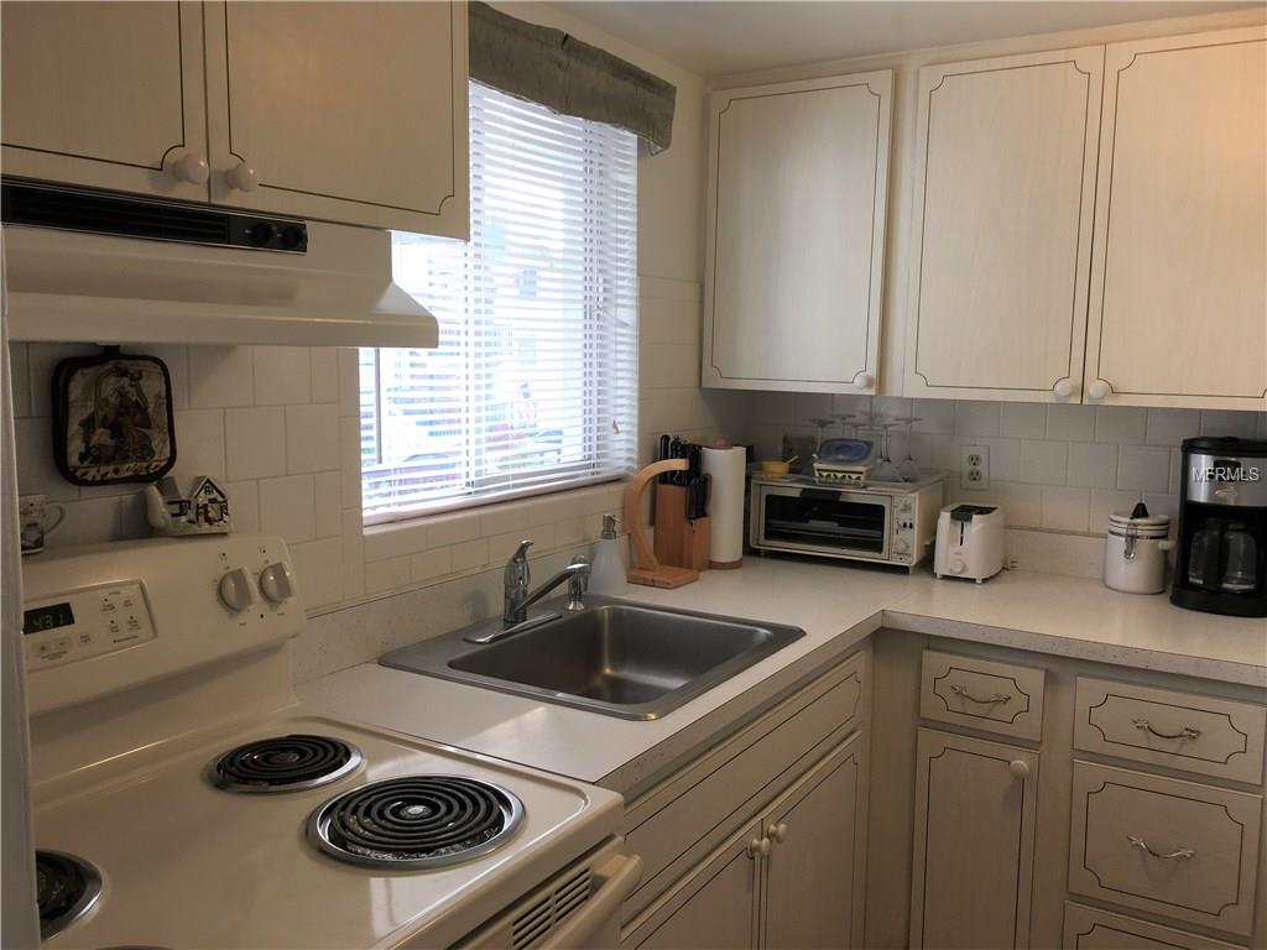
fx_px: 1061
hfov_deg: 61.7
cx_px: 634
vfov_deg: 48.2
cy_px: 475
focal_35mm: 29
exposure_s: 1/40
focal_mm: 4.15
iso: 25
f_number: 2.2
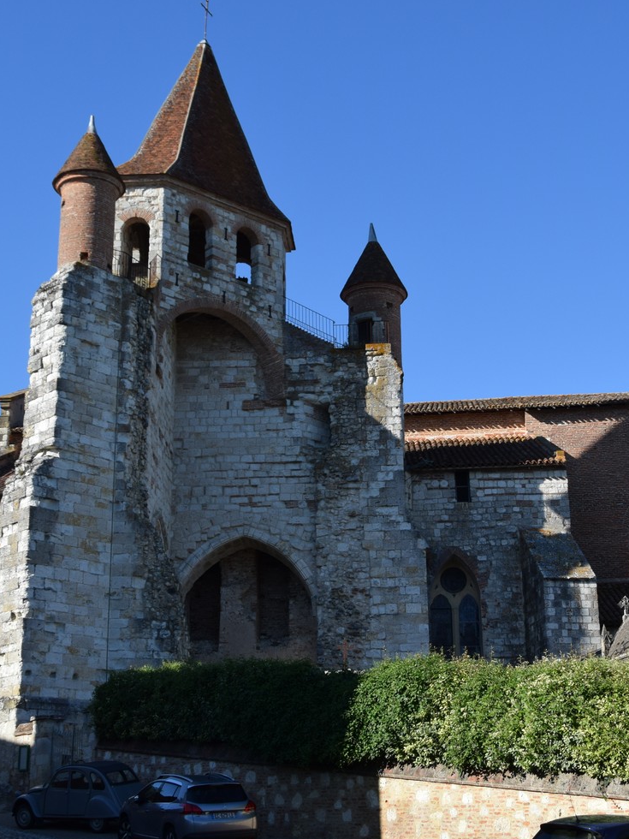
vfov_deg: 36.2
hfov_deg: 27.5
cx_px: 364
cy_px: 424
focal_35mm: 53
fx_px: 1284
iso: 200
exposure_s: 1/320
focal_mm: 24
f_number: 9
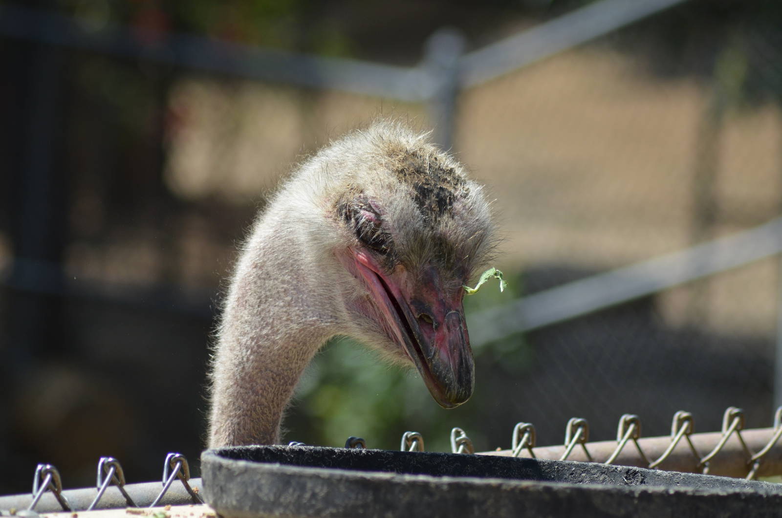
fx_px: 5528
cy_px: 259
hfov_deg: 8.1
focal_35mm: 255
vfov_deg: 5.4
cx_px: 391
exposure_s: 1/2000
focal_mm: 170
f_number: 5.6
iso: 400
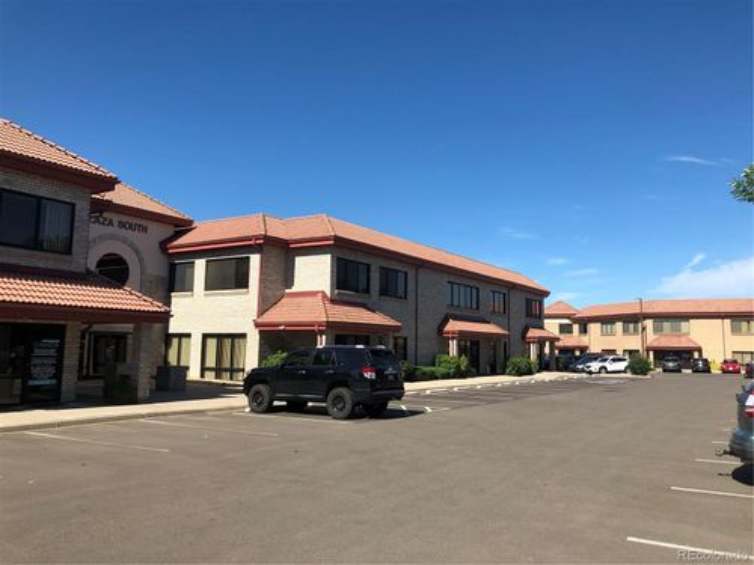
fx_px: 610
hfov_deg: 63.4
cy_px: 282
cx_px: 377
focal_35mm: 28
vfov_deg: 49.7
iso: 20
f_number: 1.8
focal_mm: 3.99
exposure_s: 1/1736
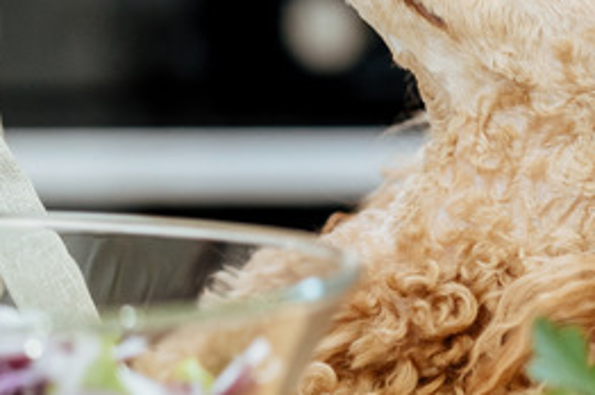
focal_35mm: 313
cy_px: 79
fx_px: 5167
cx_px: 179
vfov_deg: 4.4
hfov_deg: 6.6
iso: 1000
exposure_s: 1/60
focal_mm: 105
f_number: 4.5
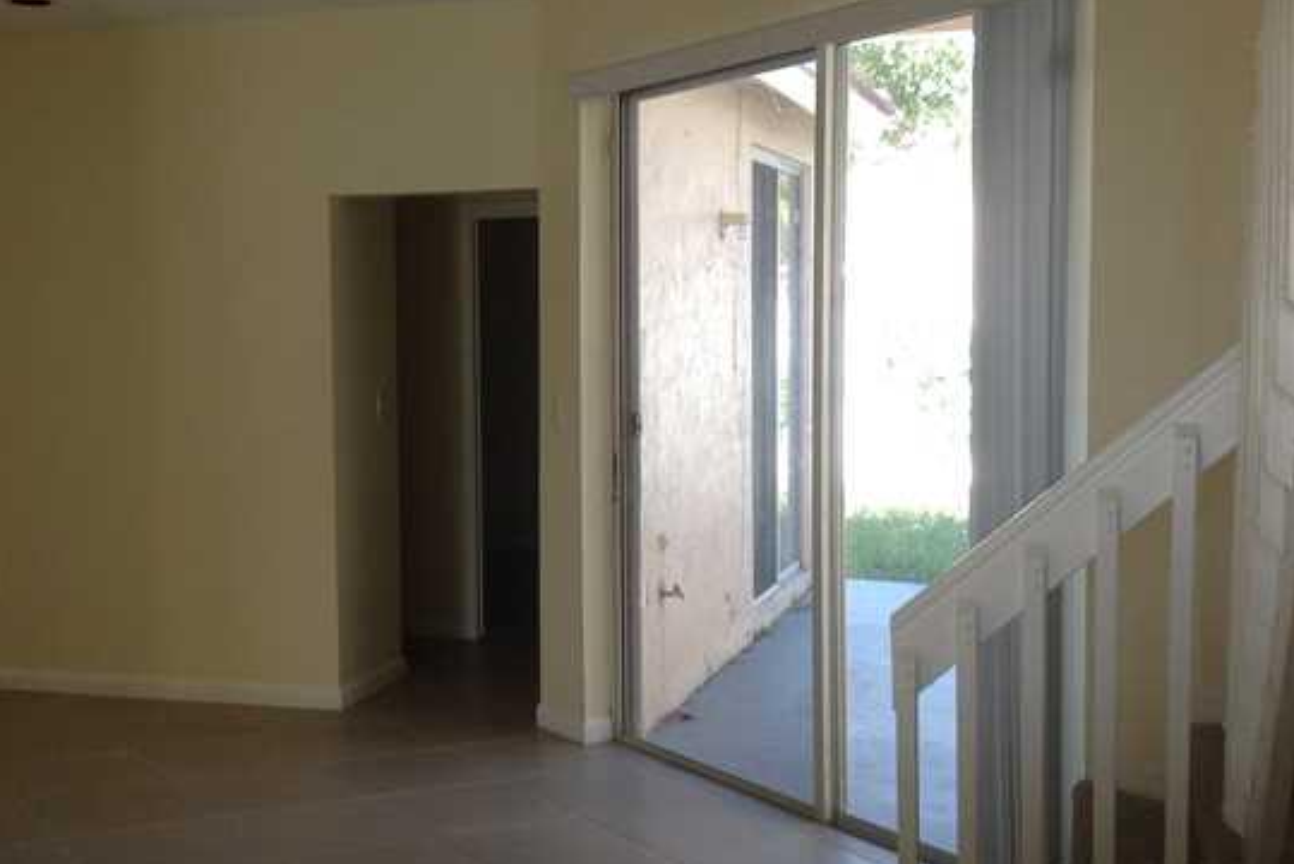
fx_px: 1942
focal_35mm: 54
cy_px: 482
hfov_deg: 36.5
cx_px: 454
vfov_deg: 25.1
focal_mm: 4.28
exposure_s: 1/120
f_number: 2.4
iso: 100
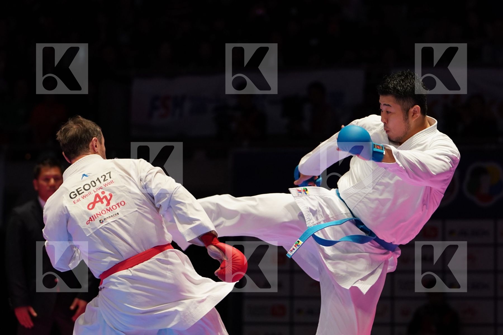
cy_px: 168
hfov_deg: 11.4
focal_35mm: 181
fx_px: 2529
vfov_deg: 7.6
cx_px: 252
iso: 1600
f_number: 2.8
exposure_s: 1/1000
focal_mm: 121
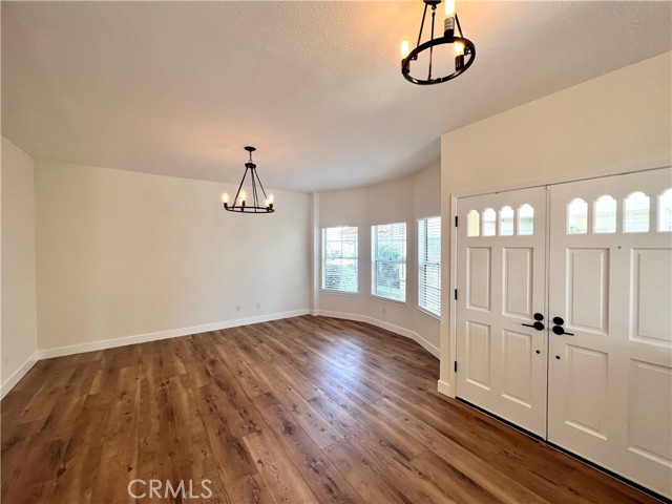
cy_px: 252
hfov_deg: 106.2
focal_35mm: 13
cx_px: 336
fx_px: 252
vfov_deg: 89.9
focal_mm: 1.57
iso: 50
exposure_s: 1/120
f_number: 1.8
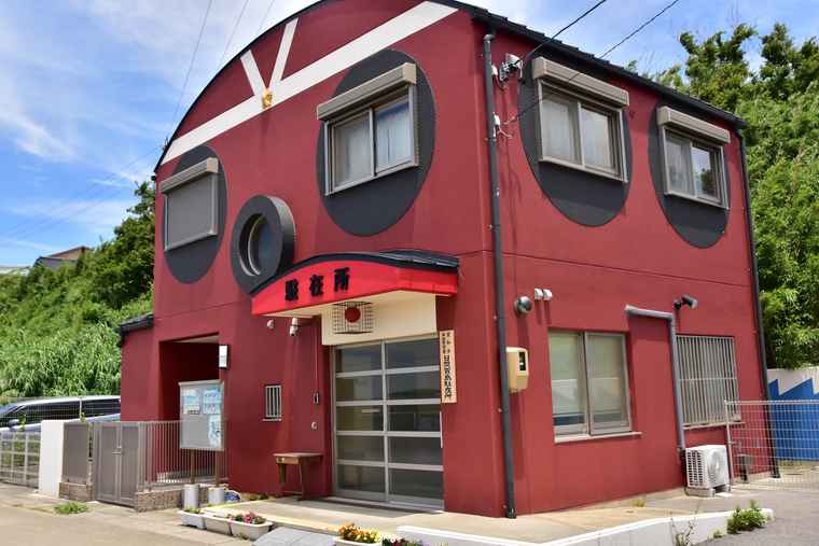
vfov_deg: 36.9
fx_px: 819
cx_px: 410
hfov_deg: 53.1
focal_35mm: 36
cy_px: 273
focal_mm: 24
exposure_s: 1/2500
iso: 500
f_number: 5.6
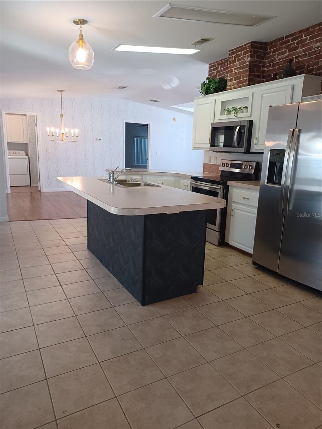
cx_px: 161
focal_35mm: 25
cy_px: 214
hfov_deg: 54.9
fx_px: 310
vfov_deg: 69.4
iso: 320
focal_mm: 4.6
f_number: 1.8
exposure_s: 1/60
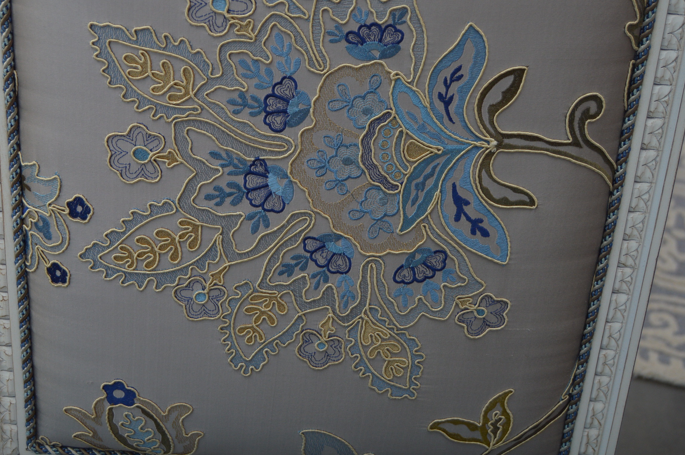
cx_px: 267
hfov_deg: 38.7
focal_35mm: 51
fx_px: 969
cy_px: 164
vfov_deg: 26.3
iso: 200
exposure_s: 1/200
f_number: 4
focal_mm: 26
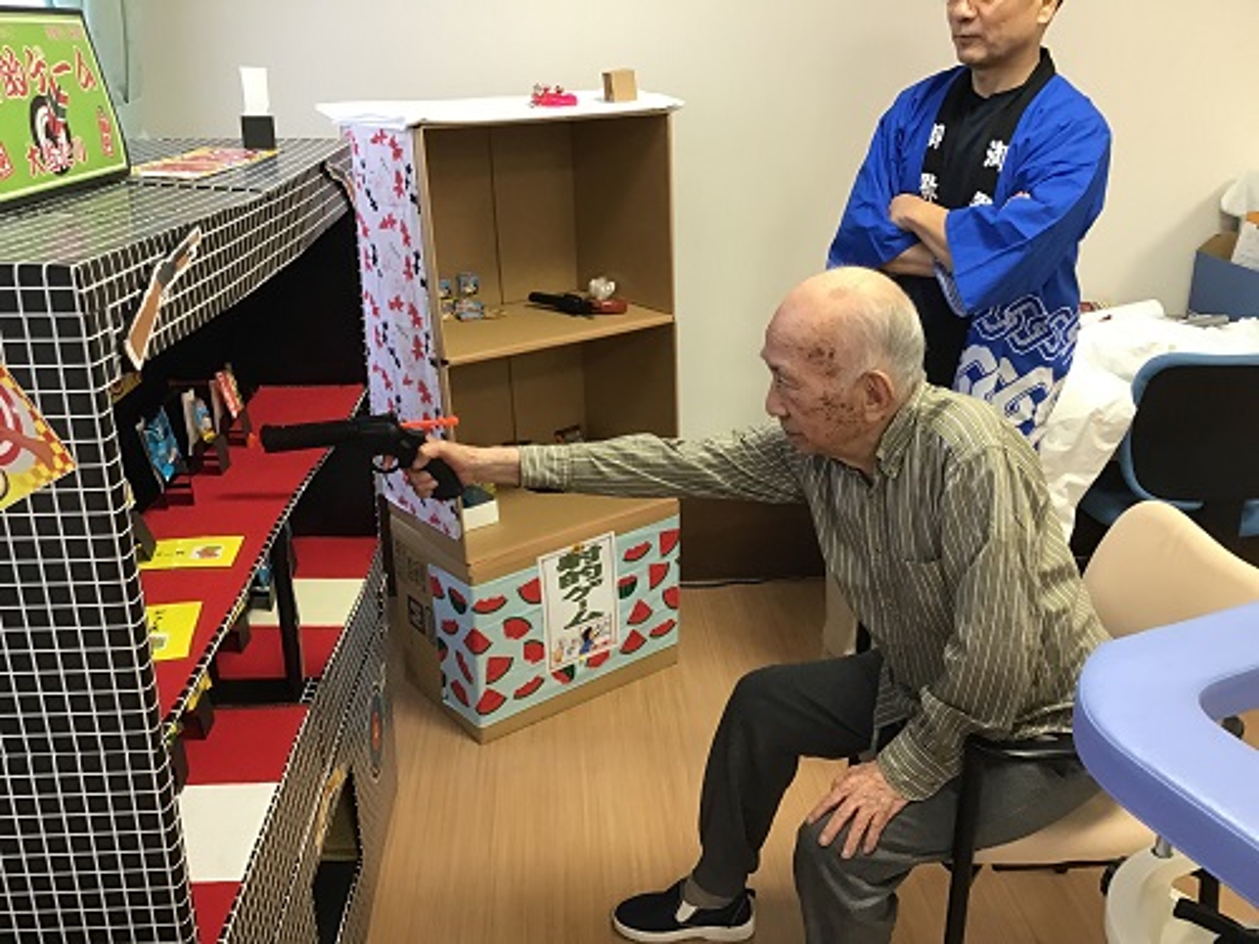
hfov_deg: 58.4
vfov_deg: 45.4
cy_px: 472
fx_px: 1127
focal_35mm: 31
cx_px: 630
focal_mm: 3.3
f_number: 2.4
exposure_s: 1/30
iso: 100
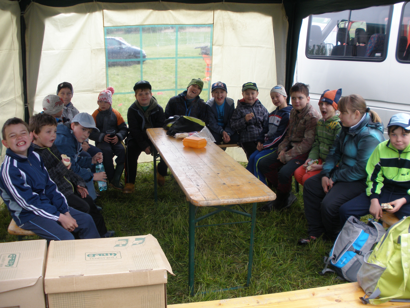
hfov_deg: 50.1
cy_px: 154
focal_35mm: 37
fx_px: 438
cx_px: 208
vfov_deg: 38.7
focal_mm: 6.3
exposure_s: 1/60
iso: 80
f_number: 3.5
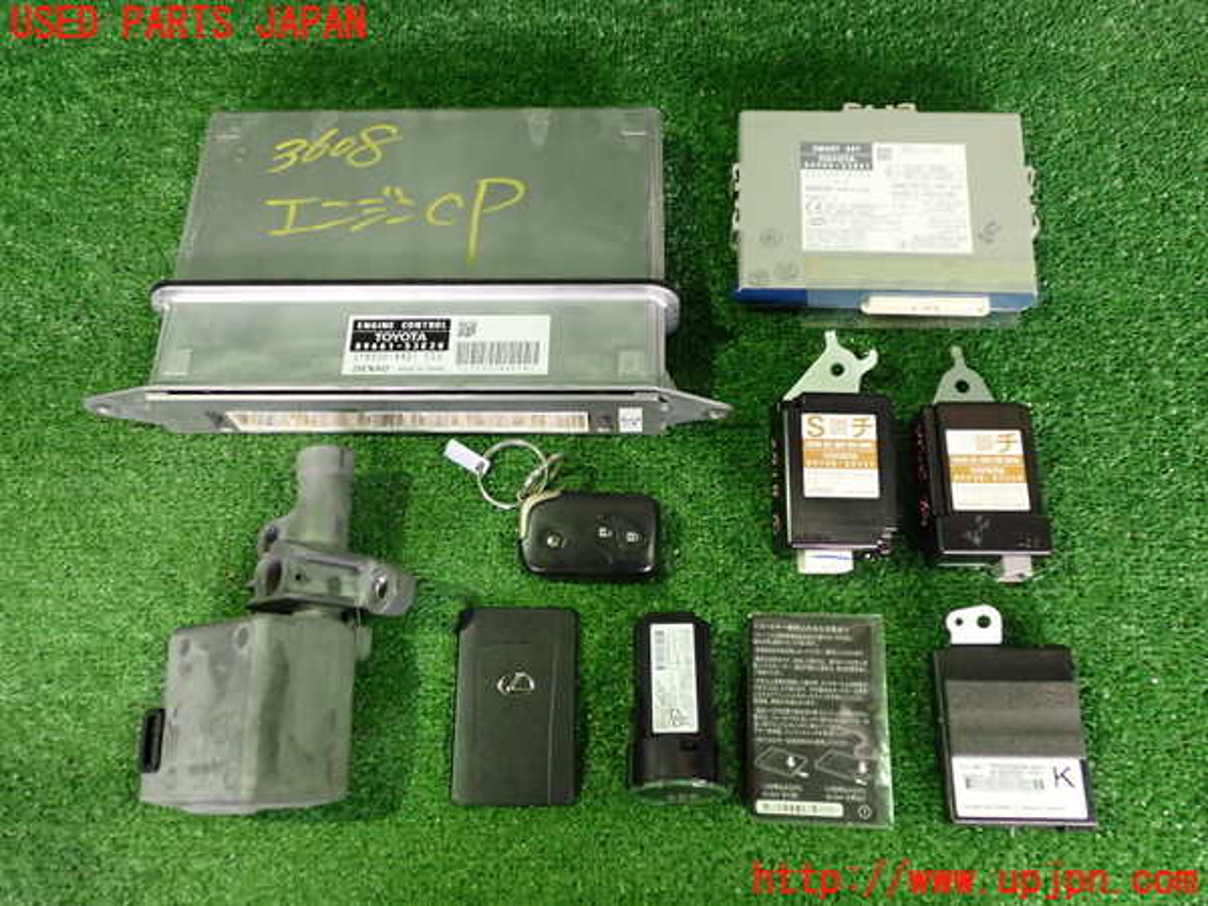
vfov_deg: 46.8
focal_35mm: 30
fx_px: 1047
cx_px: 604
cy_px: 453
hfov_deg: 60.0
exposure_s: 1/30
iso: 640
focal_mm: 5.4
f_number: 2.3
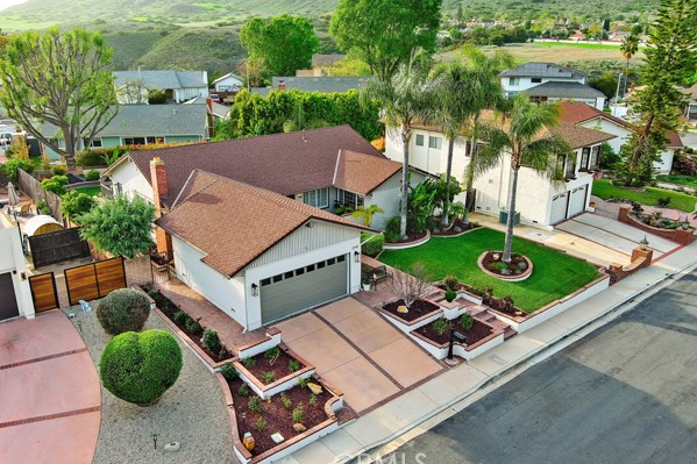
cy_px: 232
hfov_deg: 60.3
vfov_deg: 42.3
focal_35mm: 31
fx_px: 600
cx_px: 346
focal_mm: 10.57
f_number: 2.8
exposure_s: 1/250
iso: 100
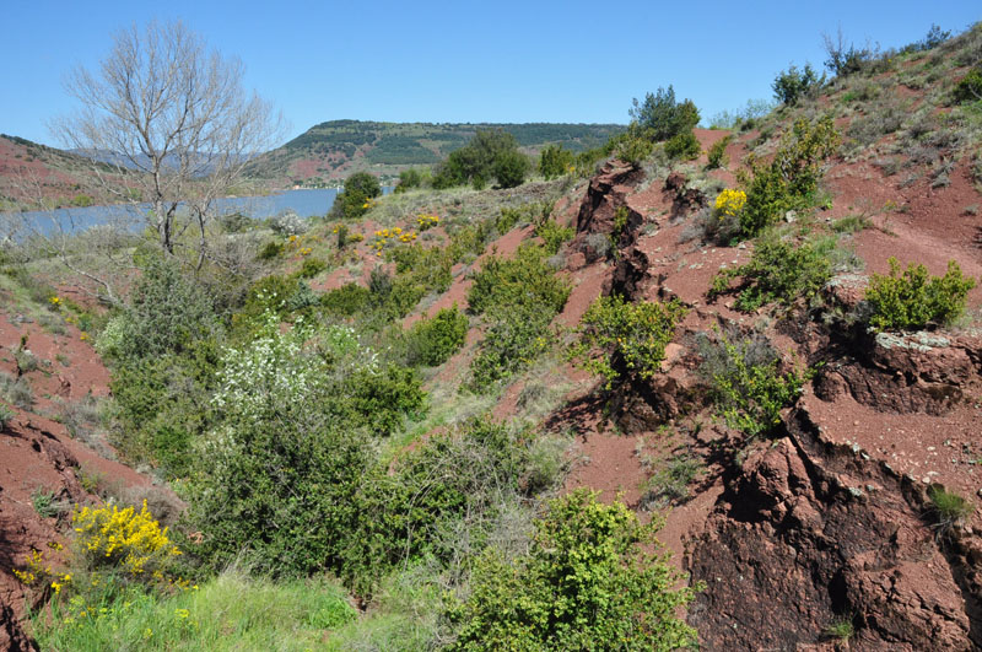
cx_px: 491
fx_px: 735
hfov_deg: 67.5
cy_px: 326
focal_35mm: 27
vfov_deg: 47.8
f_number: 14
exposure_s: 1/200
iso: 400
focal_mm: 18
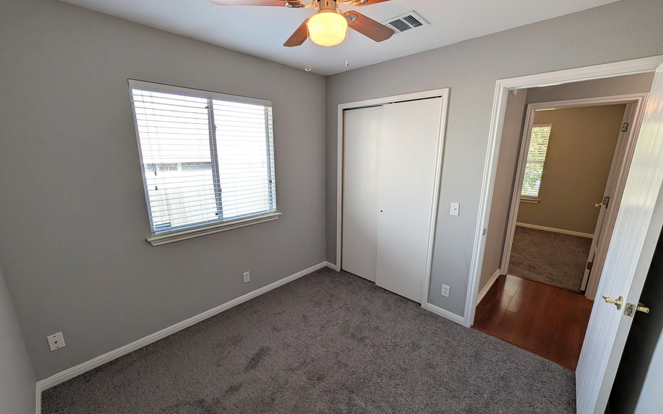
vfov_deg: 82.8
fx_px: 235
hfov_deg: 109.4
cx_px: 332
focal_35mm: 13
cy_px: 210
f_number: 1.7
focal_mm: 2.02
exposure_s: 1/135
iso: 44
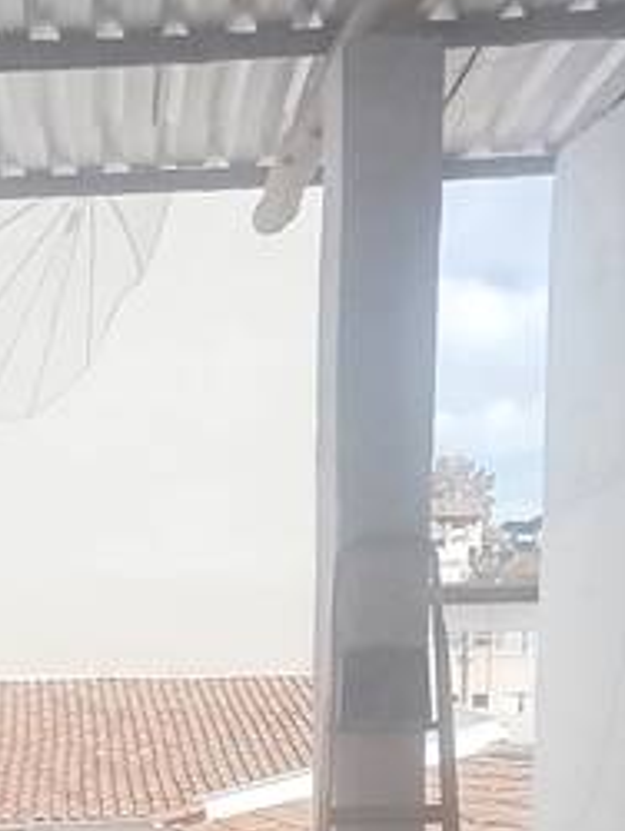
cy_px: 991
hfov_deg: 20.0
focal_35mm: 69
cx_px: -126
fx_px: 1658
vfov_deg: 25.4
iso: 50
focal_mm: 1.65
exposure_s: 1/196
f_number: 2.2
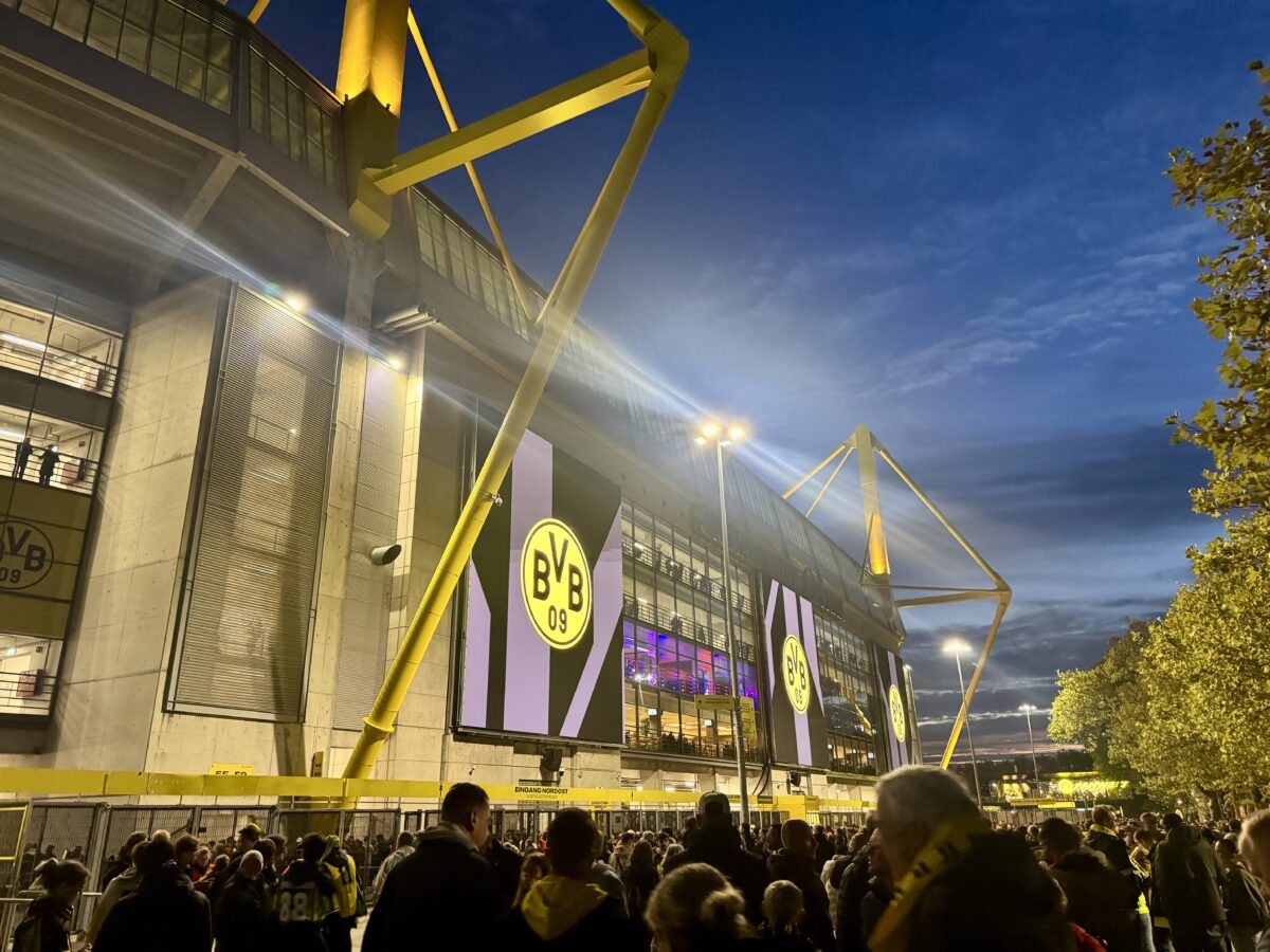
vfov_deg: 56.8
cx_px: 635
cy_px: 476
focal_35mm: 24
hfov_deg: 71.6
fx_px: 881
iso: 800
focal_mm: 6.76
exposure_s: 1/48
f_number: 1.78
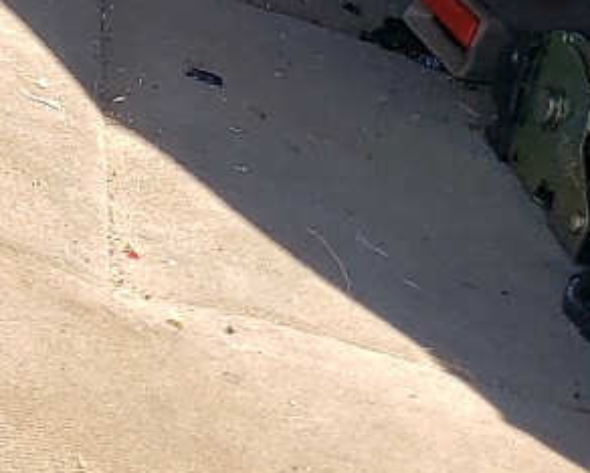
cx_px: -194
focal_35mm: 139
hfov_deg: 13.3
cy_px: -406
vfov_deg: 10.4
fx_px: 2429
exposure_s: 1/1429
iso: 50
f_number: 1.5
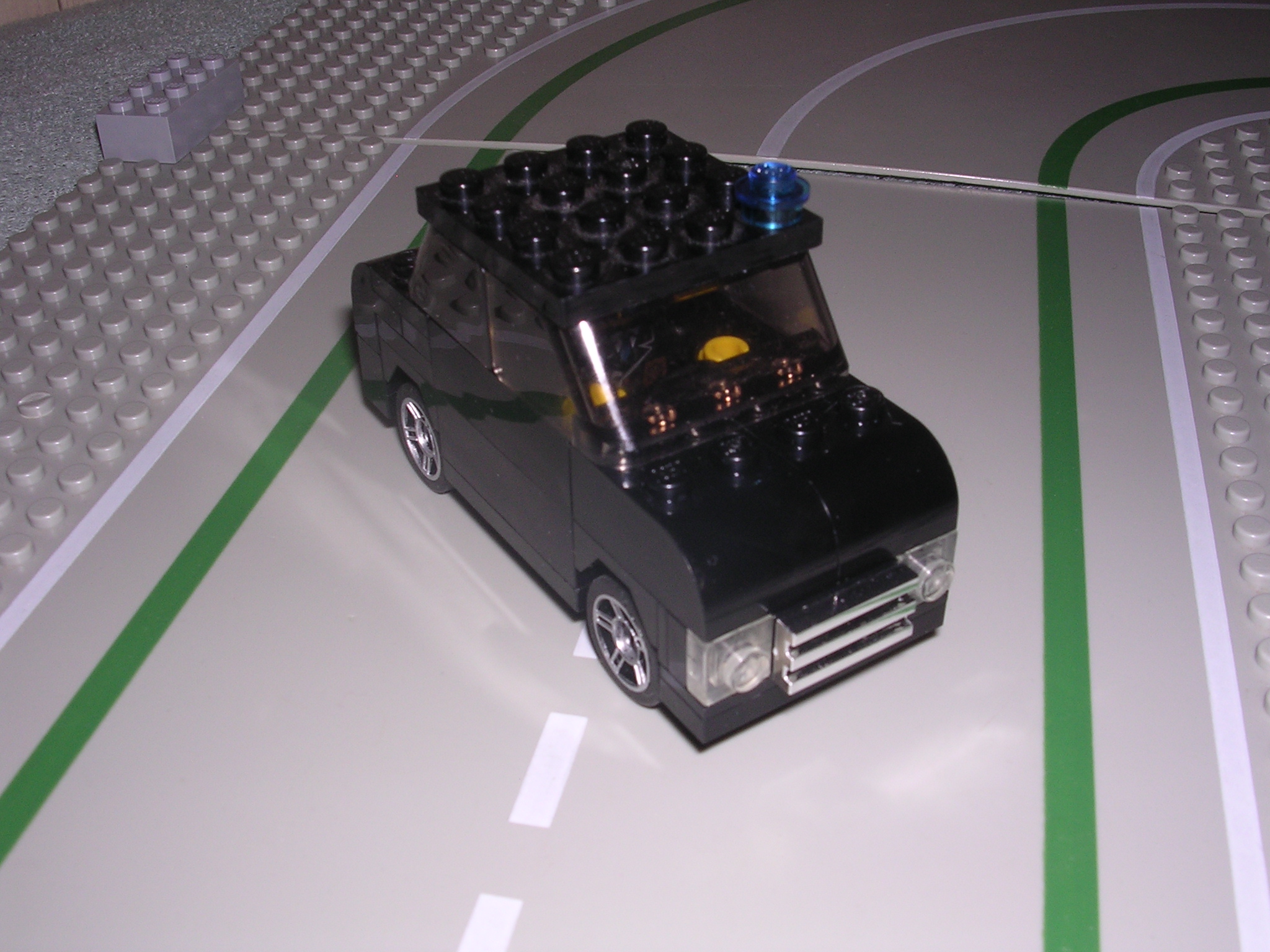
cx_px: 635
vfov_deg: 37.7
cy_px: 476
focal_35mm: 38
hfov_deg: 49.0
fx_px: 1394
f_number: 5.6
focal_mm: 5.8
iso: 100
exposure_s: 1/60.1
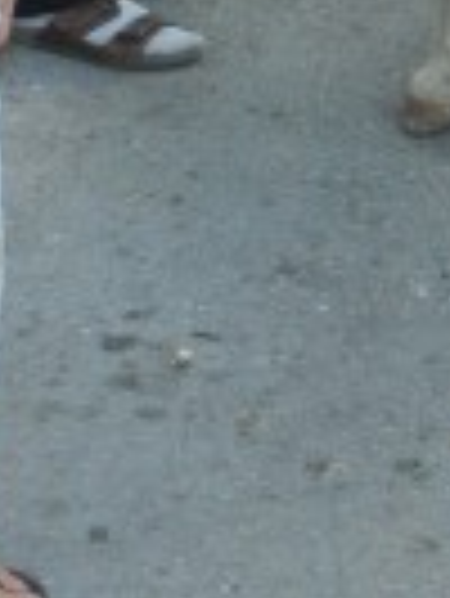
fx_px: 2994
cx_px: 378
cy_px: -405
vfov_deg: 10.8
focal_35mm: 173
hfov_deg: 8.6
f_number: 3.5
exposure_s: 1/81.2
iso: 160
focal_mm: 5.4
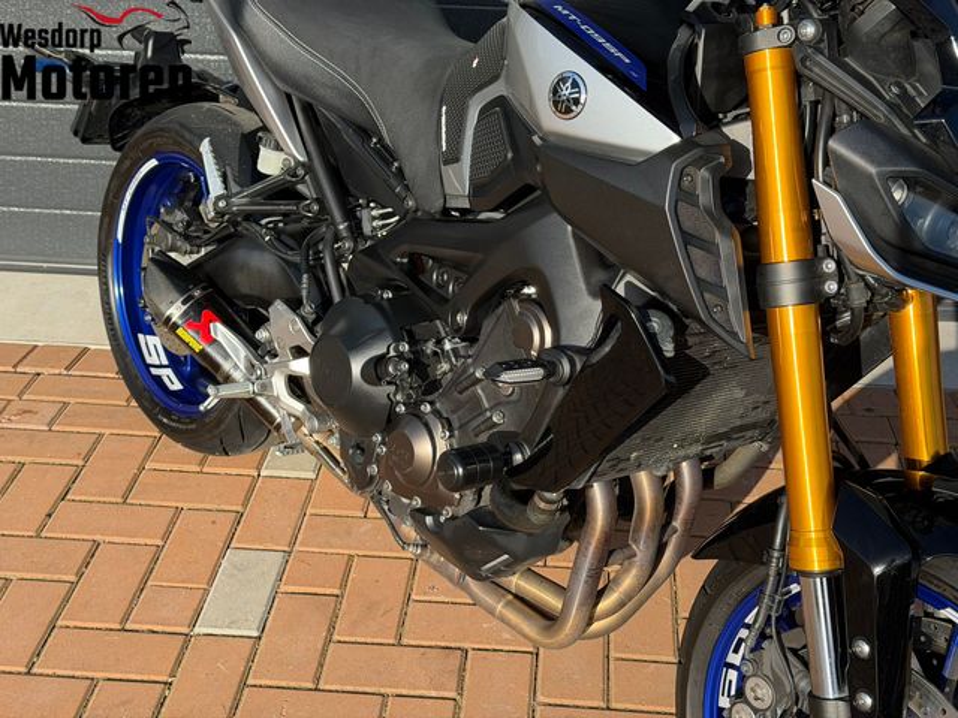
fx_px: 1328
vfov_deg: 30.3
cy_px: 359
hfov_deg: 39.7
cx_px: 479
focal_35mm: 48
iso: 80
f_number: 1.78
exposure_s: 1/2208
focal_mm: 6.76
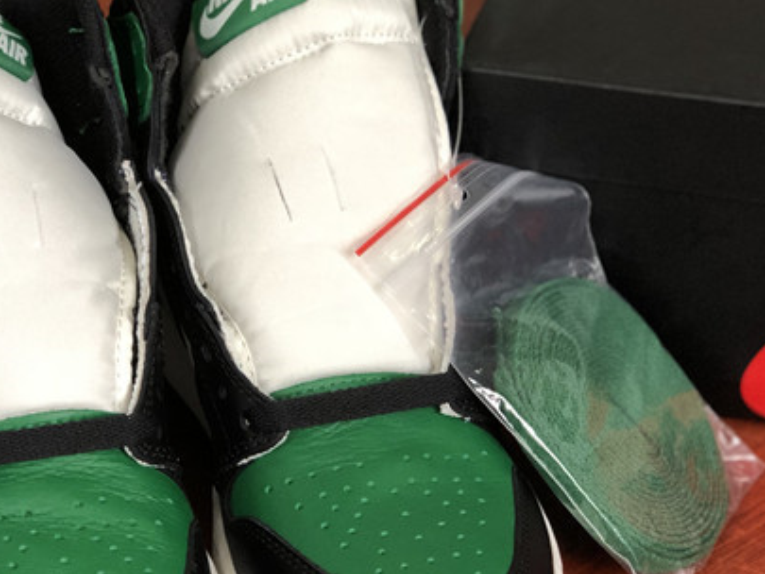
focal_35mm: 95
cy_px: 358
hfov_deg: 20.6
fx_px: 2100
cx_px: 249
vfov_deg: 15.6
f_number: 2.4
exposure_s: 1/100
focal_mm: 6
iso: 250
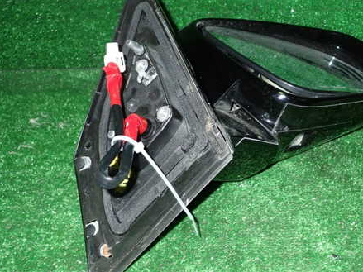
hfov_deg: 45.4
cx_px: 226
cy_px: 119
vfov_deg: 35.1
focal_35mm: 41
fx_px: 430
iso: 800
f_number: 6.3
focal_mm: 5.4
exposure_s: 1/30
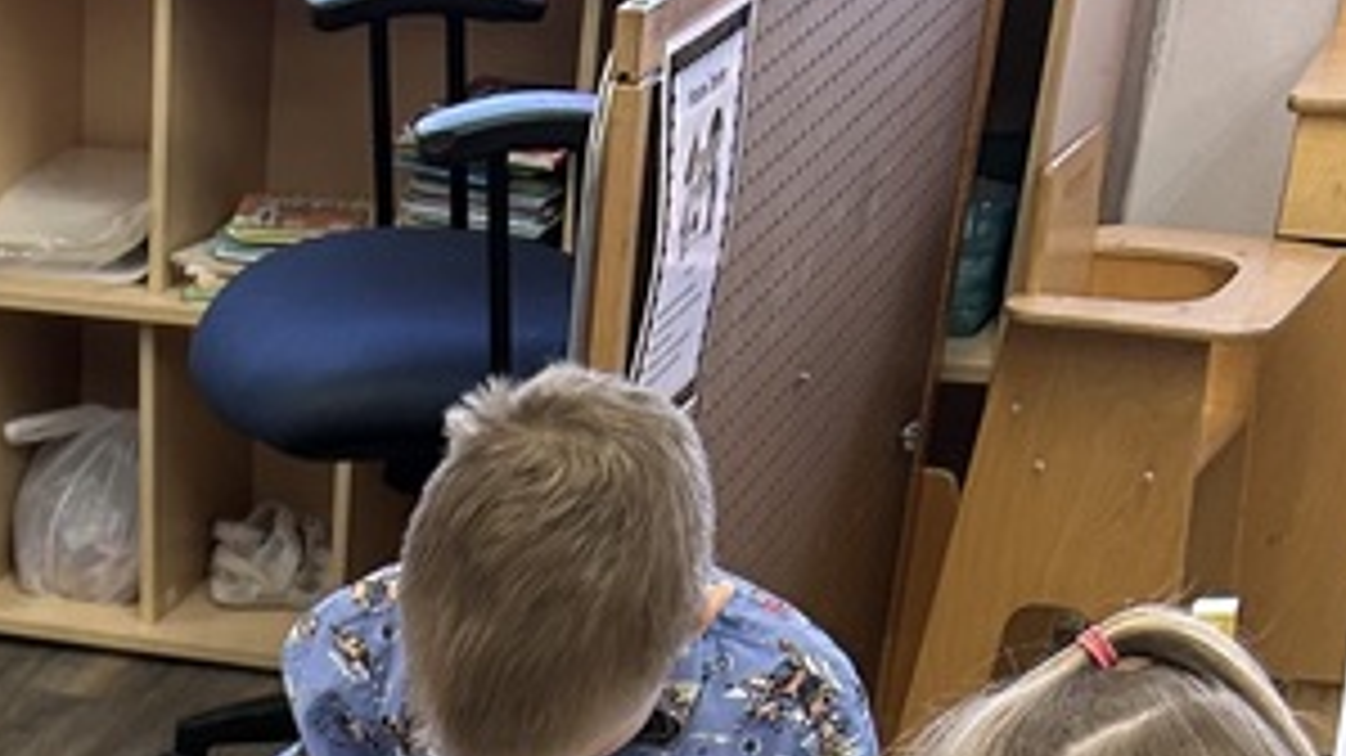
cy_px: 2097
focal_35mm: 97
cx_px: -176
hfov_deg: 20.8
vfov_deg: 10.0
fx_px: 3461
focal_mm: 5.7
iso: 125
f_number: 1.5
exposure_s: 1/120
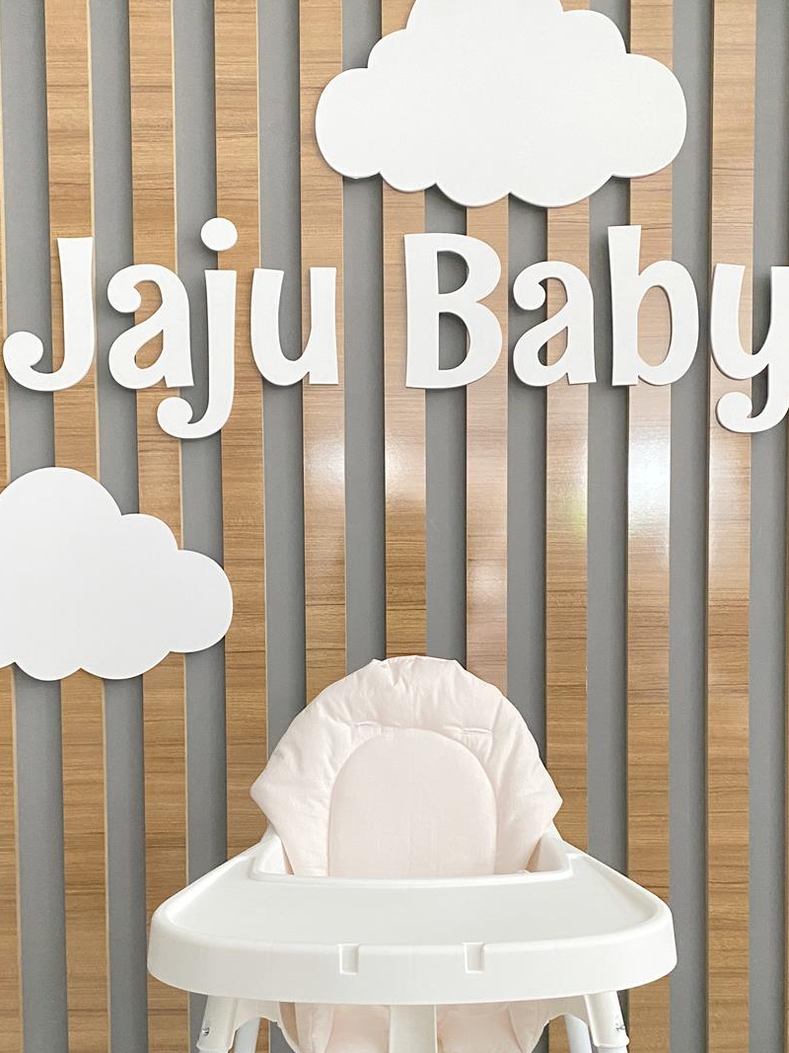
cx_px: 406
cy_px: 672
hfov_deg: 36.8
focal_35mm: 39
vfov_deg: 47.3
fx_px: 1185
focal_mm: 4.25
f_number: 1.8
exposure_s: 1/52
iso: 500
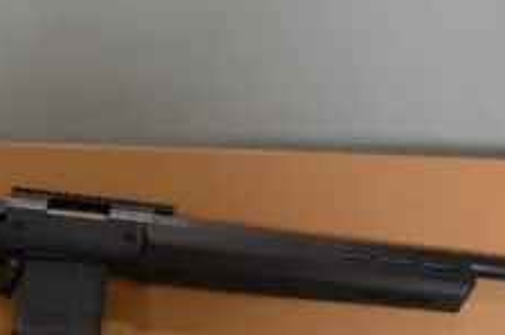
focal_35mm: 80
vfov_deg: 16.9
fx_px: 1120
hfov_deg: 25.1
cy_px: 221
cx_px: 123
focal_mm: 24
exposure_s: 1/60
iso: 640
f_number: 4
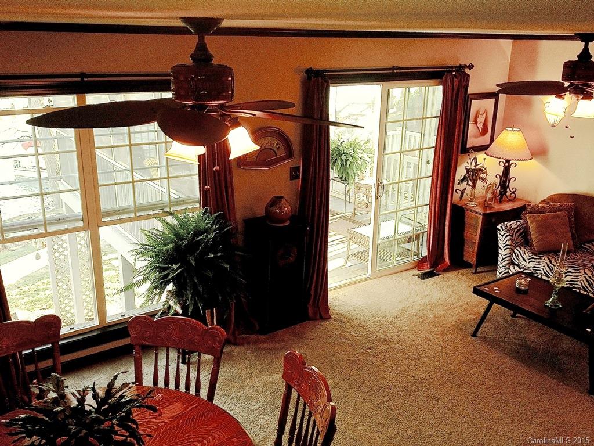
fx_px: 601
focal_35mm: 35
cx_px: 297
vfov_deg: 40.7
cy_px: 223
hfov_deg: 52.6
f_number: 2.4
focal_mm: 4.28
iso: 50
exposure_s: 1/24
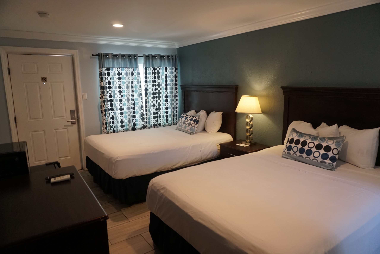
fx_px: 253
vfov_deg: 53.1
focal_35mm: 24
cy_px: 127
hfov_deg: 73.7
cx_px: 190
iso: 1250
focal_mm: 16
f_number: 4
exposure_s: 1/160
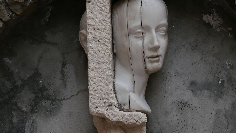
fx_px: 757
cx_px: 122
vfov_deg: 10.0
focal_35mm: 121
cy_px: 103
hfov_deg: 17.7
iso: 800
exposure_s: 1/1600
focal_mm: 38
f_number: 5.4
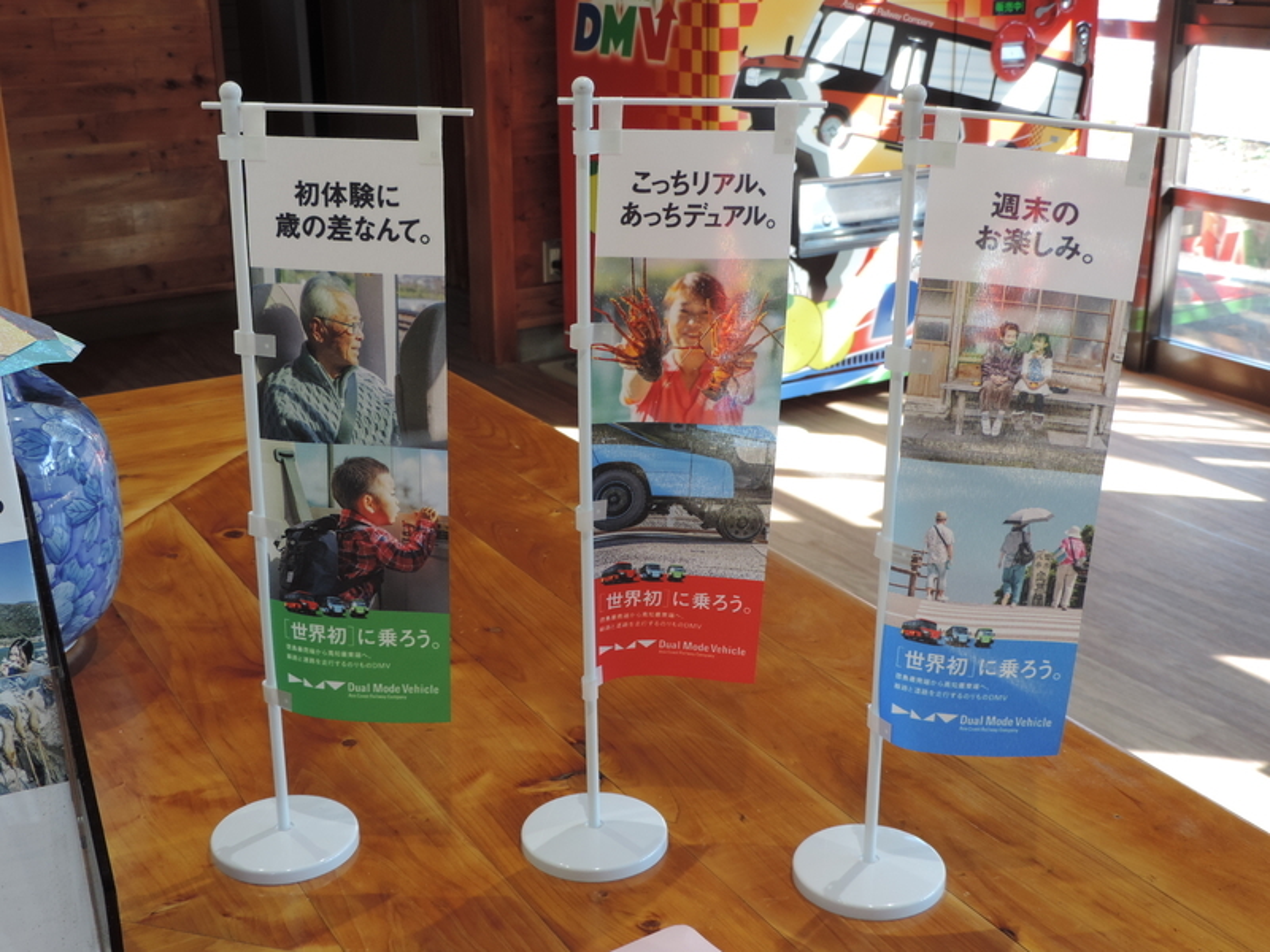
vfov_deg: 33.6
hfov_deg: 43.9
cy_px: 476
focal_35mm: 43
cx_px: 635
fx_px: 1578
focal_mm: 7.6
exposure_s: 1/50
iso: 100
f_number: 3.4
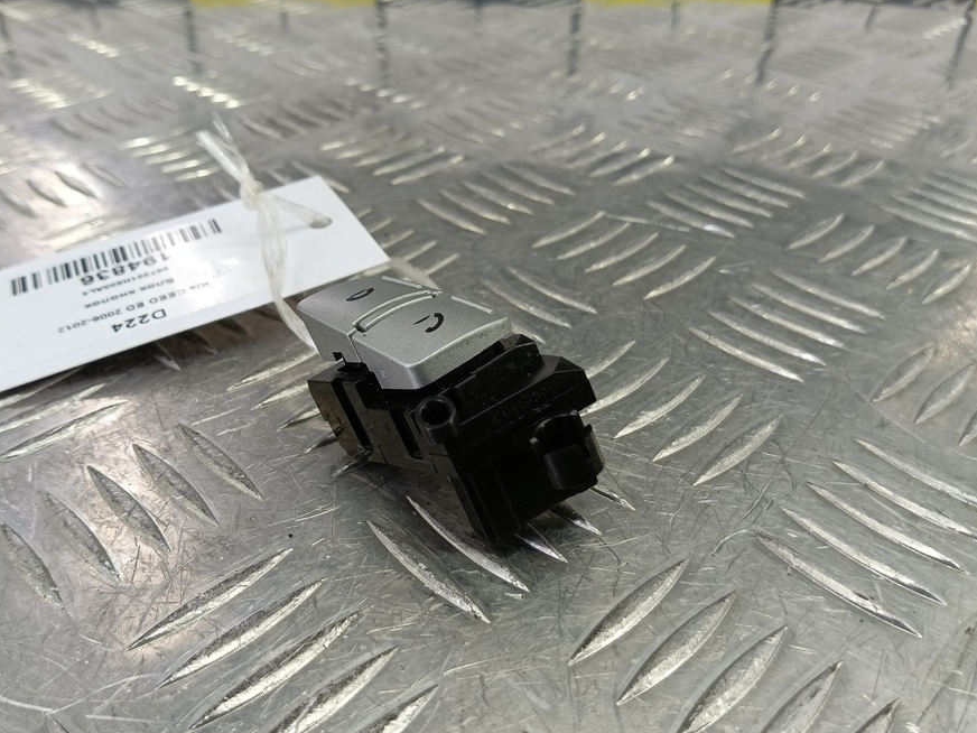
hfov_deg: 65.2
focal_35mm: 27
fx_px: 762
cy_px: 383
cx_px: 447
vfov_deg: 51.3
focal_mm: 4.11
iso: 118
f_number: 1.6
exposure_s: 1/50
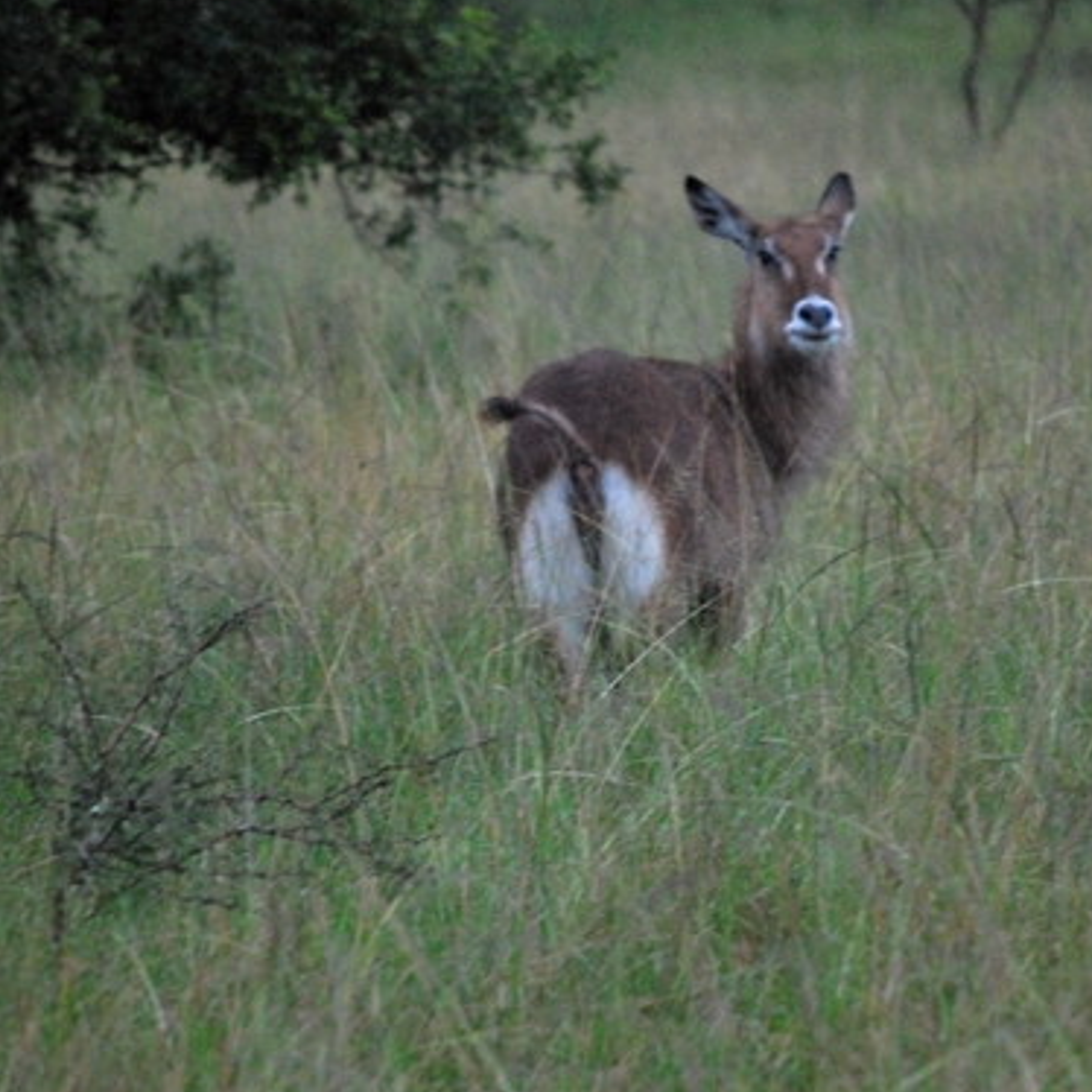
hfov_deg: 4.3
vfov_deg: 4.3
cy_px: 539
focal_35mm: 409
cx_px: 639
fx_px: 14597
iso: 1600
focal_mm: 200
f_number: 5.6
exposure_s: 1/60
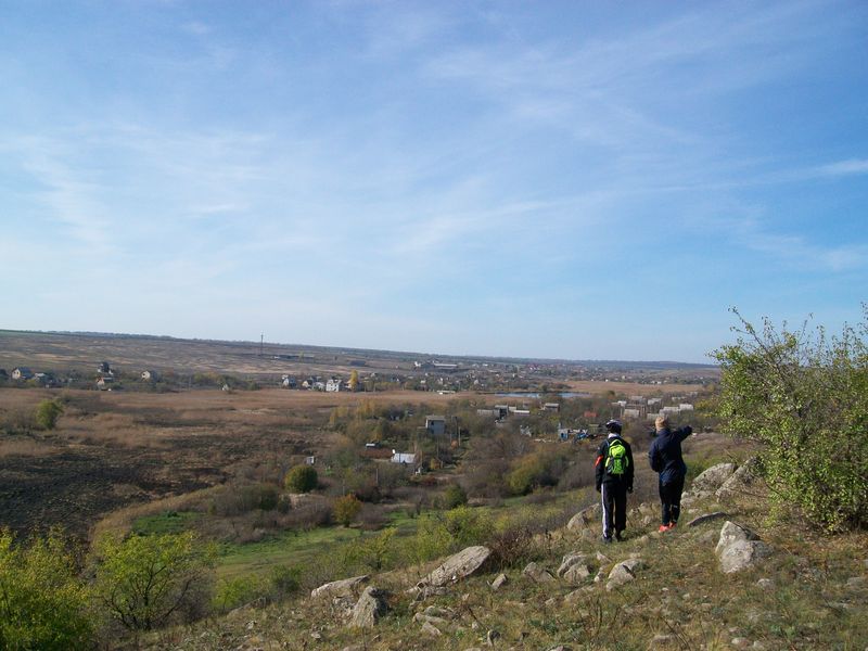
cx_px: 434
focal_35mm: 34
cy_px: 326
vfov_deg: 41.8
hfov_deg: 54.0
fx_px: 853
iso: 64
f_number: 4.9
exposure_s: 1/400
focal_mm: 6.1
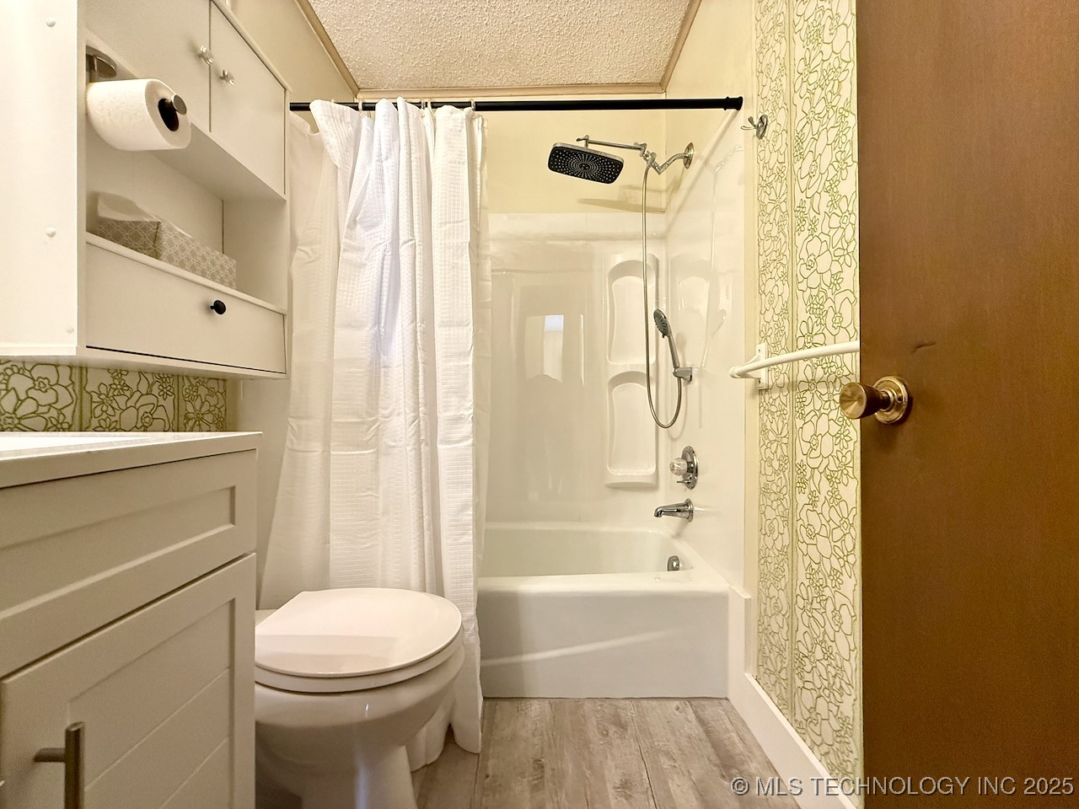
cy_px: 404
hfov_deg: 102.1
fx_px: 436
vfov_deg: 85.7
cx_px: 540
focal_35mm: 14
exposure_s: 1/60
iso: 640
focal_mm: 2.22
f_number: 2.2
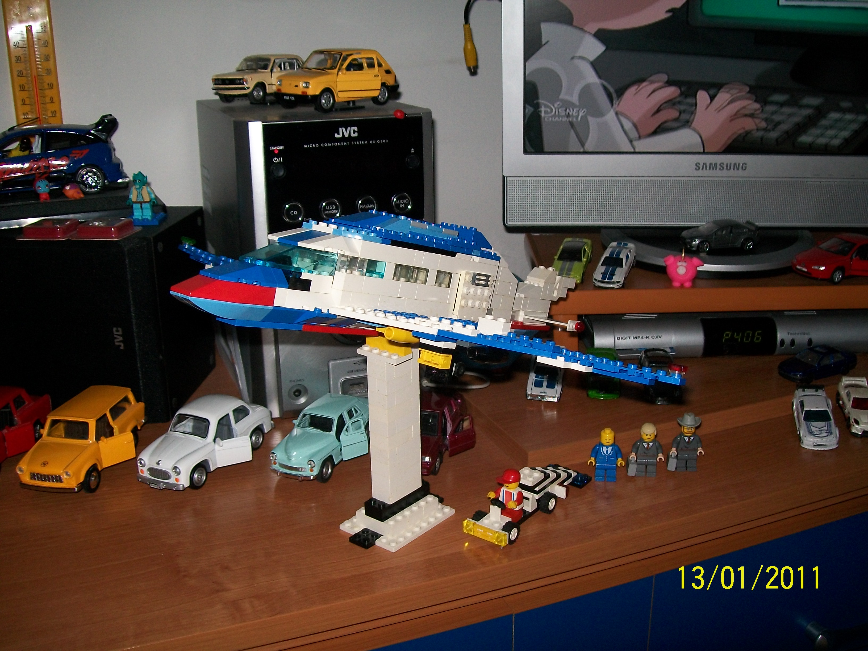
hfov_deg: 51.4
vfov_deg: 39.7
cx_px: 434
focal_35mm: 36
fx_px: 903
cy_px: 326
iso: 80
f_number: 2.7
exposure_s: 1/60
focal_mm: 6
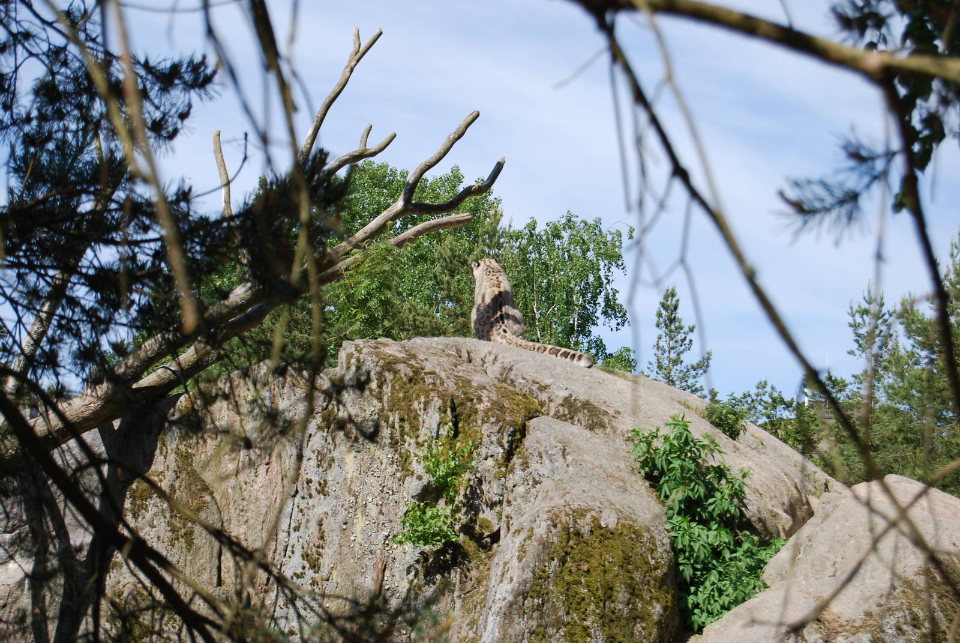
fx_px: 2203
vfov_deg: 16.6
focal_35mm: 82
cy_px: 322
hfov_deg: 24.6
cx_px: 480
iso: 100
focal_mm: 55
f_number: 7.1
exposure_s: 1/200
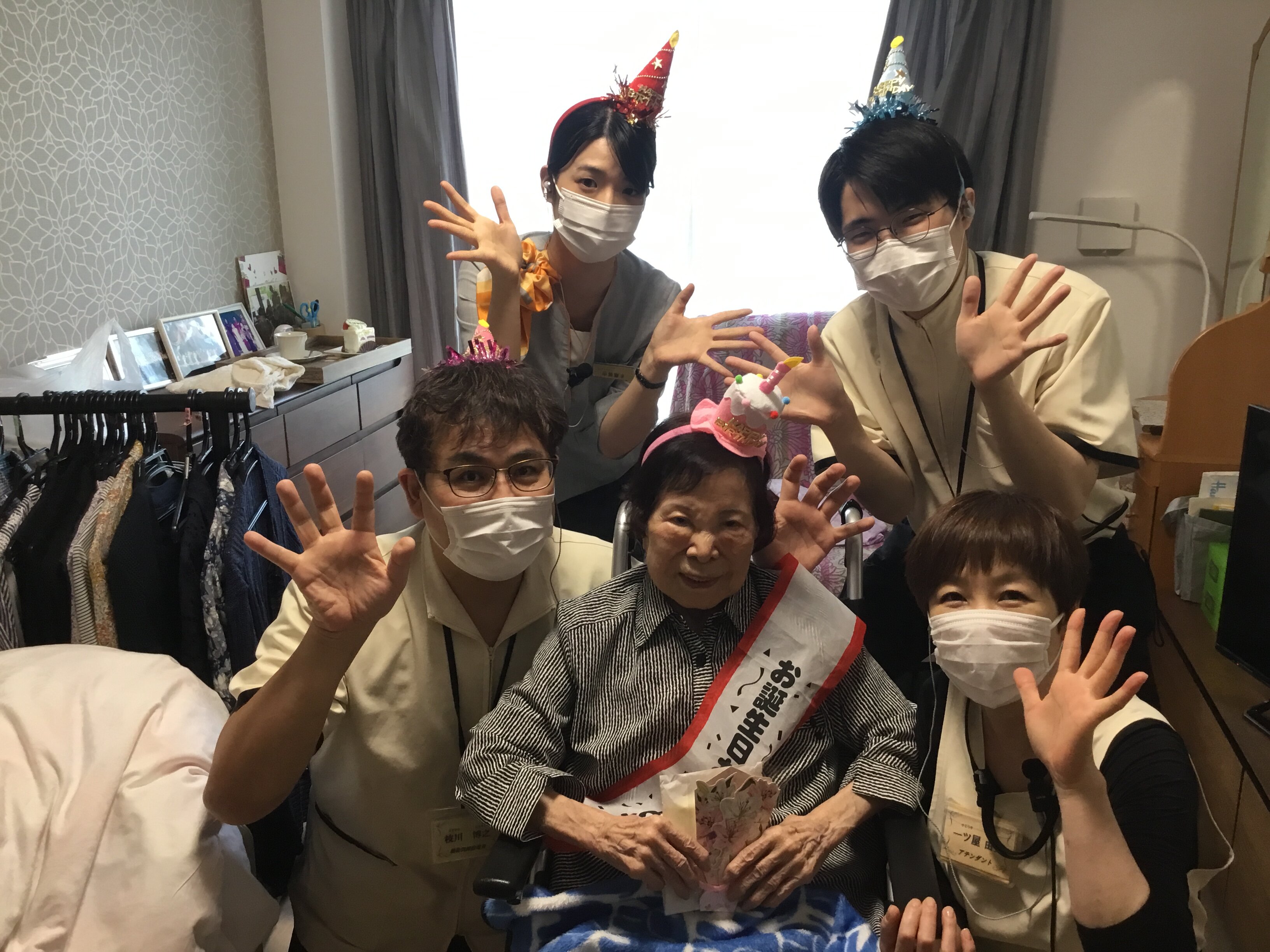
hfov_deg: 58.4
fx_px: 1137
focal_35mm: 31
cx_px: 635
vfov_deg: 45.4
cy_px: 476
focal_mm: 3.3
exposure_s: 1/30
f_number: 2.4
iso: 64
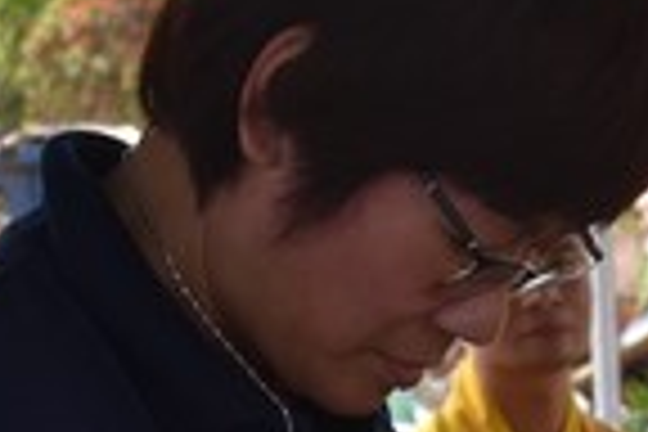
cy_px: 418
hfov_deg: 9.8
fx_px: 3744
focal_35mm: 208
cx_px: 680
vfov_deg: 6.6
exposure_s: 1/250
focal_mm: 46
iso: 250
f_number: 8
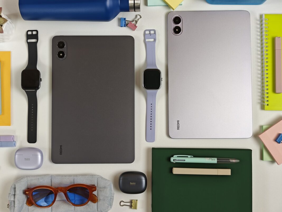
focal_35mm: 46
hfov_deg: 41.2
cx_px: 141
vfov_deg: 31.5
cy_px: 106
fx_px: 375
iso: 64
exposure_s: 1/100
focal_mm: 8.72
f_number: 1.63
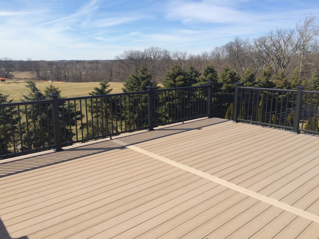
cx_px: 160
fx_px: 267
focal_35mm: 29
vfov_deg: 48.2
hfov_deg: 61.7
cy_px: 120
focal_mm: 4.15
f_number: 2.2
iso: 32
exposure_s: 1/2564
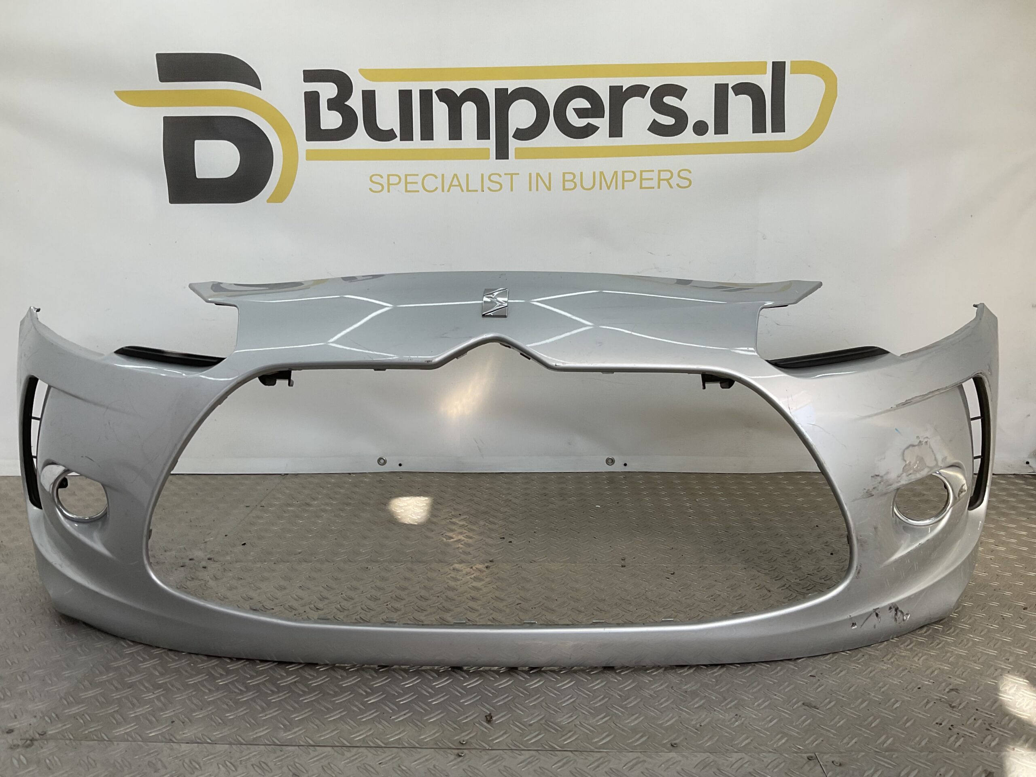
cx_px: 518
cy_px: 388
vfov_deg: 48.2
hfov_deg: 61.7
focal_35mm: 29
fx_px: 868
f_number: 1.8
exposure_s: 1/233
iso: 16
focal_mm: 3
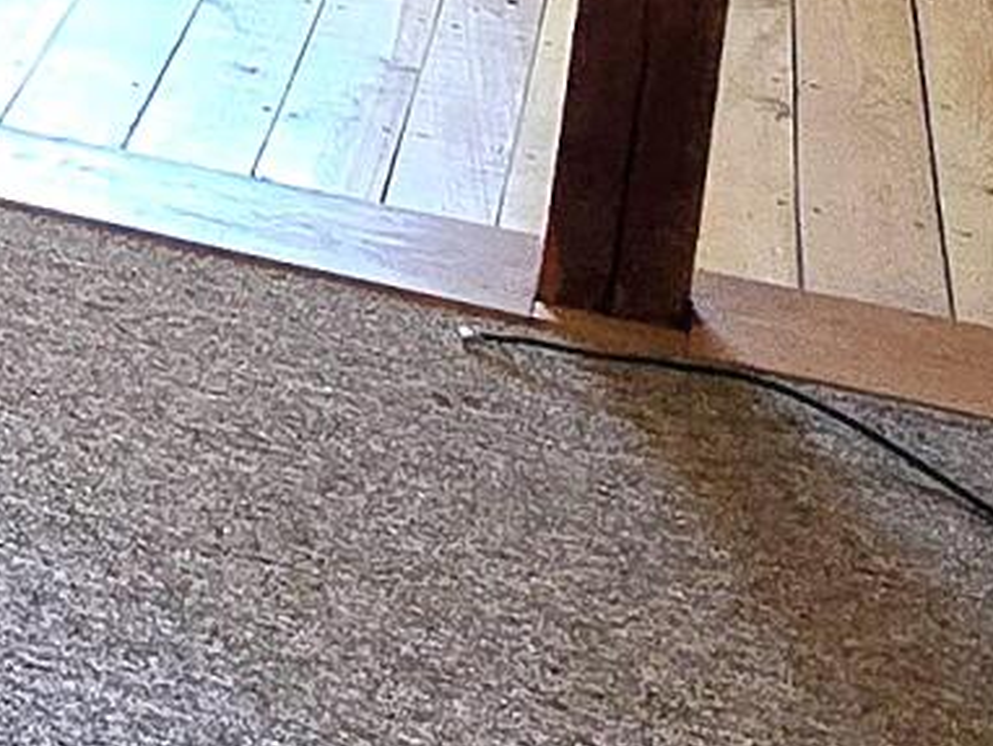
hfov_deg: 14.8
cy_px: -759
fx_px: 2928
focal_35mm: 102
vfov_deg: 12.7
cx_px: -1149
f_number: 2.2
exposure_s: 1/60.2
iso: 320
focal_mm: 2.2
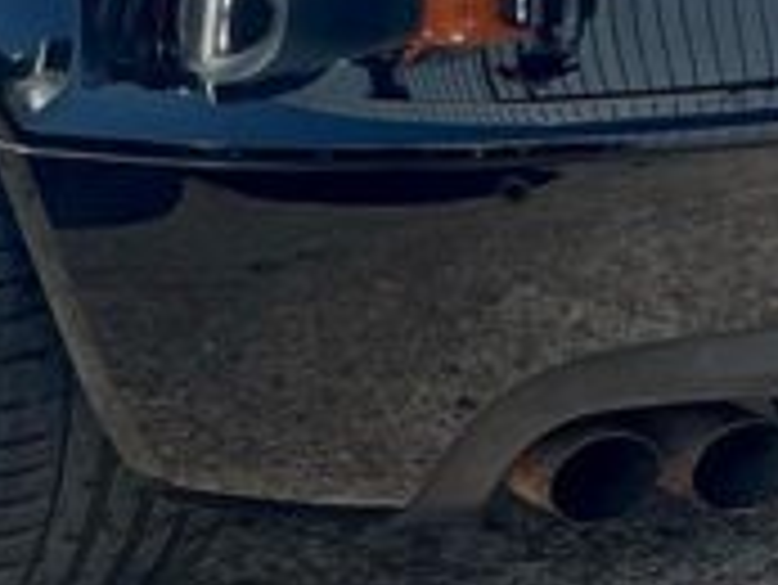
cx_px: 261
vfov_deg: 6.1
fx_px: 5398
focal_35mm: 240
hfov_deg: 8.2
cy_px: -364
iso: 32
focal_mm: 6
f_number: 2
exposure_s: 1/872
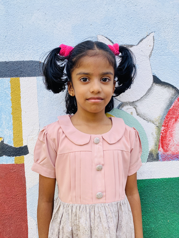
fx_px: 179
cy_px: 119
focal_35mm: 26
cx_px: 90
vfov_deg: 67.3
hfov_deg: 53.1
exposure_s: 1/339
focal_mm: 4.25
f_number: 1.8
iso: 32
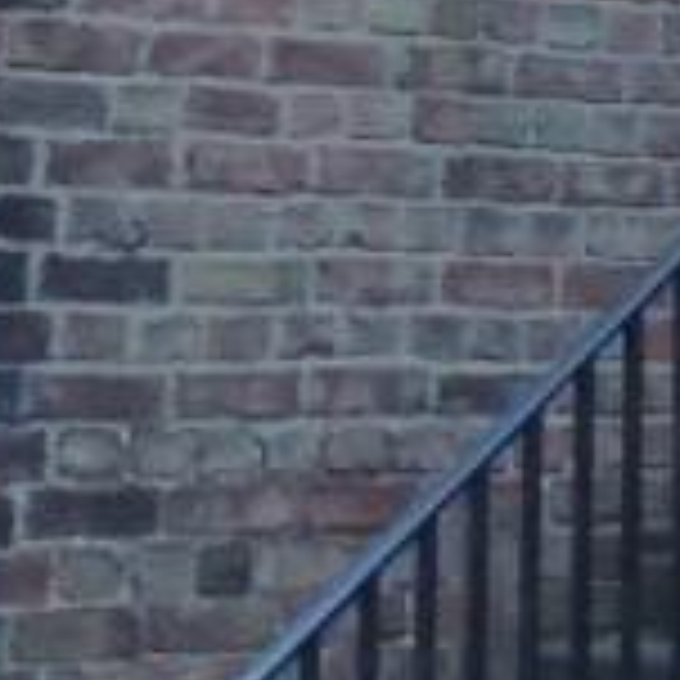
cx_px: 874
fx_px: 3734
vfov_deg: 10.0
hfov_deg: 10.2
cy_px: -432
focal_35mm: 168
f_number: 3.1
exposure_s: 1/8
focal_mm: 4.9
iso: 560
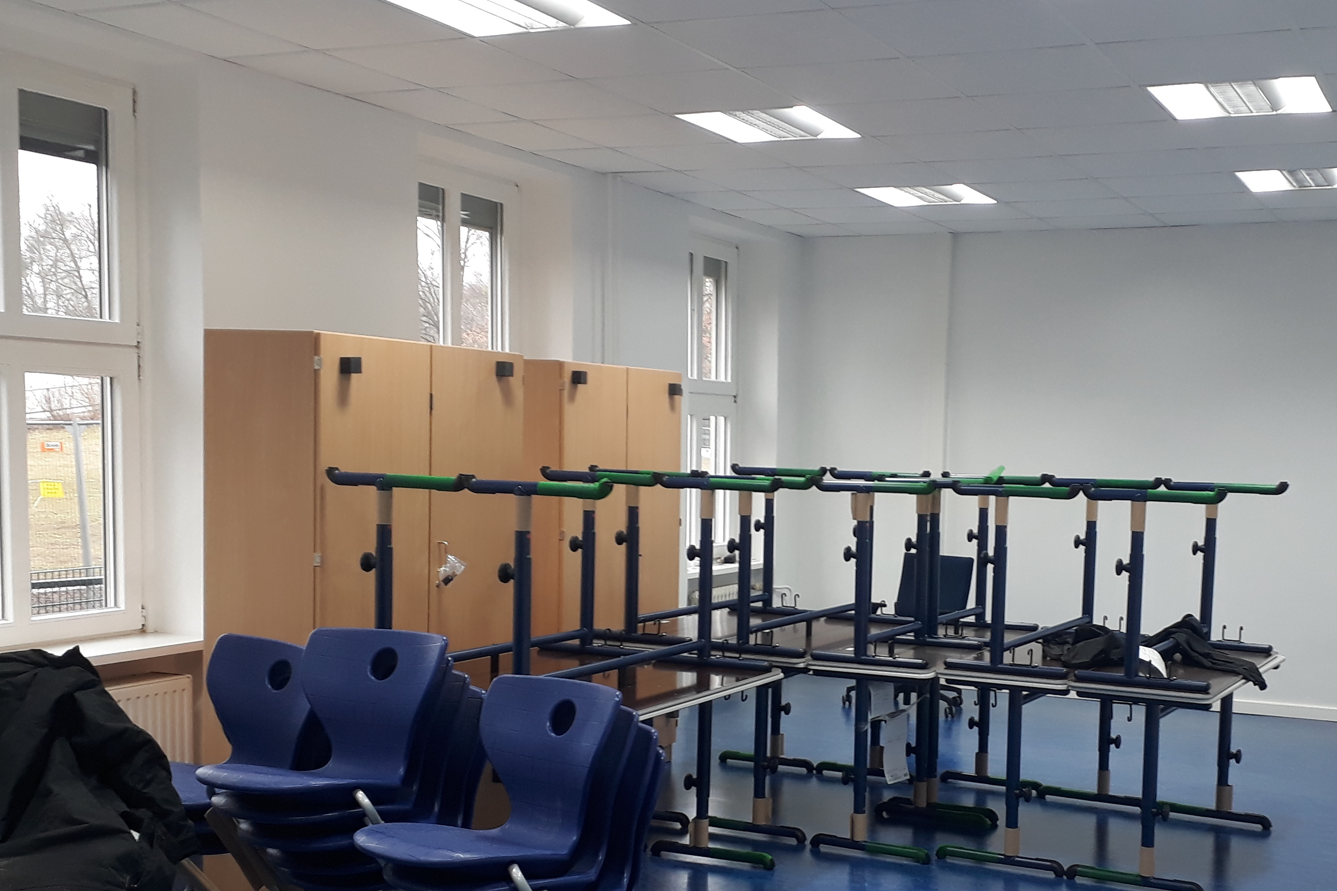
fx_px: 1597
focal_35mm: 43
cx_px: 848
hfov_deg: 45.0
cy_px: 573
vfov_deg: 31.0
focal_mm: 3.6
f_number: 1.9
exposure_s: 1/33
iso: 50
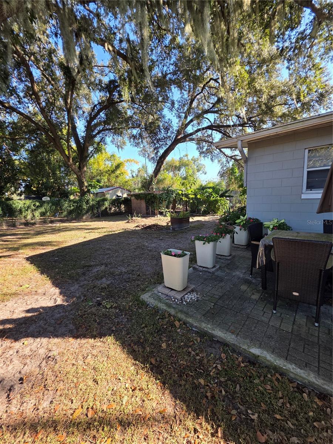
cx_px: 166
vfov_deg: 106.2
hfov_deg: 89.9
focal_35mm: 13
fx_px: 167
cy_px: 222
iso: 40
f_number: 1.9
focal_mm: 2.2
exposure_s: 1/343
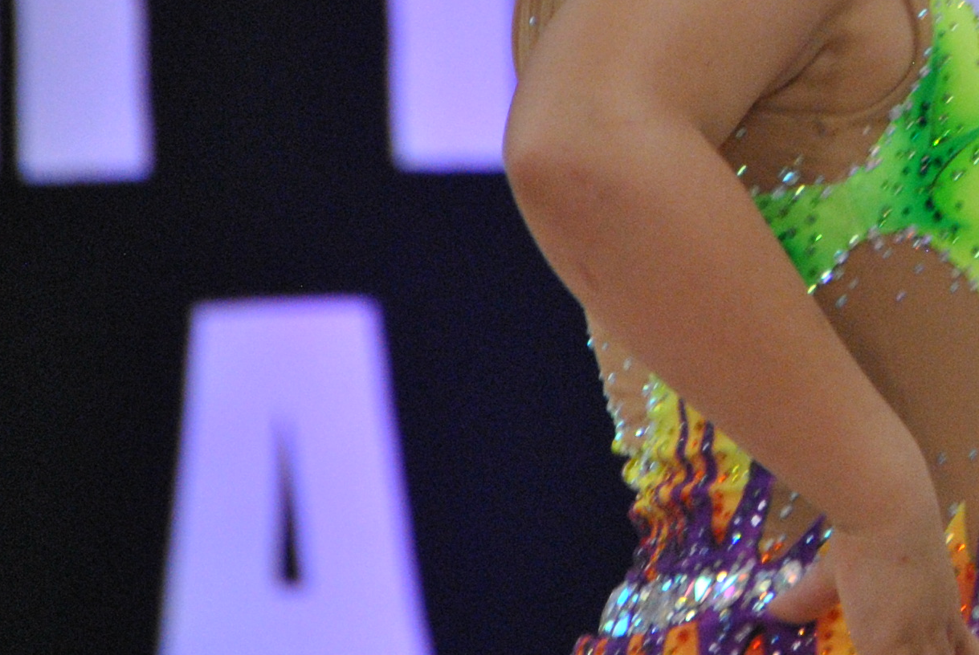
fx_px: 25947
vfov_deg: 1.4
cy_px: -63
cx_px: 1287
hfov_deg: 2.2
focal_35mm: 953
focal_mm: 200
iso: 800
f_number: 6.3
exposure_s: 1/125
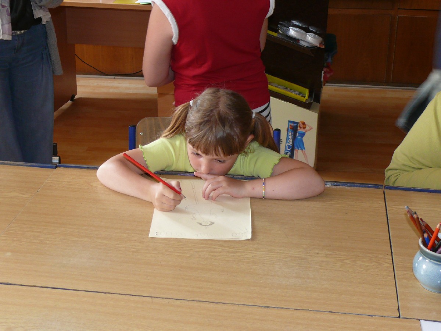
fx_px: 777
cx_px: 220
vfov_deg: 24.0
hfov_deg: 31.7
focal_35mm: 61
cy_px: 166
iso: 200
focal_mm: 10.2
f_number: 3.2
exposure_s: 1/40
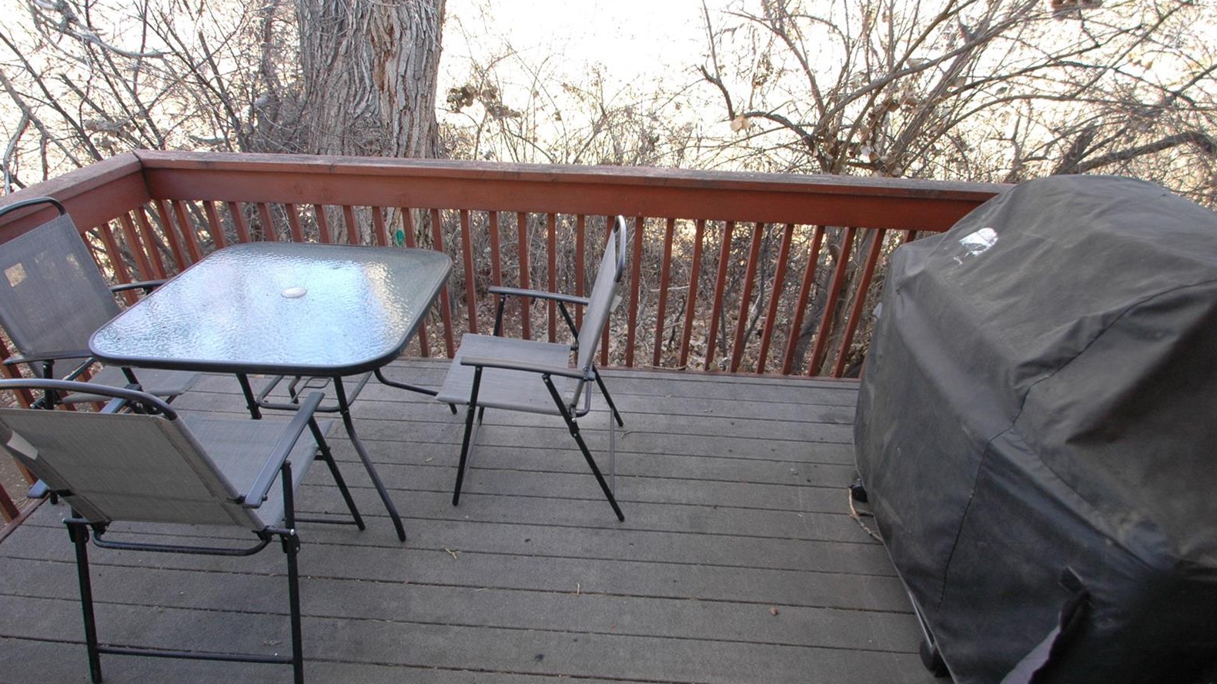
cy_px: 406
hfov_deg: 91.8
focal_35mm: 18
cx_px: 607
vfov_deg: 59.8
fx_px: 589
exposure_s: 1/125
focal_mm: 11.5
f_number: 5.6
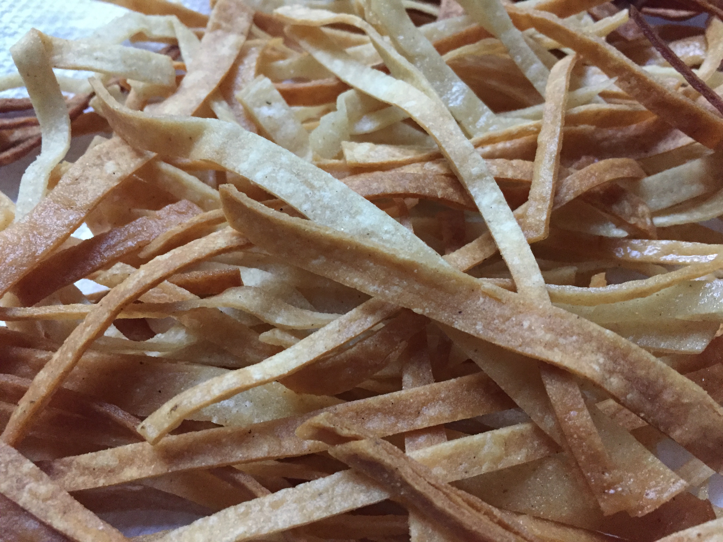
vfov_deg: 48.2
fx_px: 606
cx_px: 362
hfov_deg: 61.7
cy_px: 271
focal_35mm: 29
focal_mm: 4.15
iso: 320
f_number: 2.2
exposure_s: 1/15
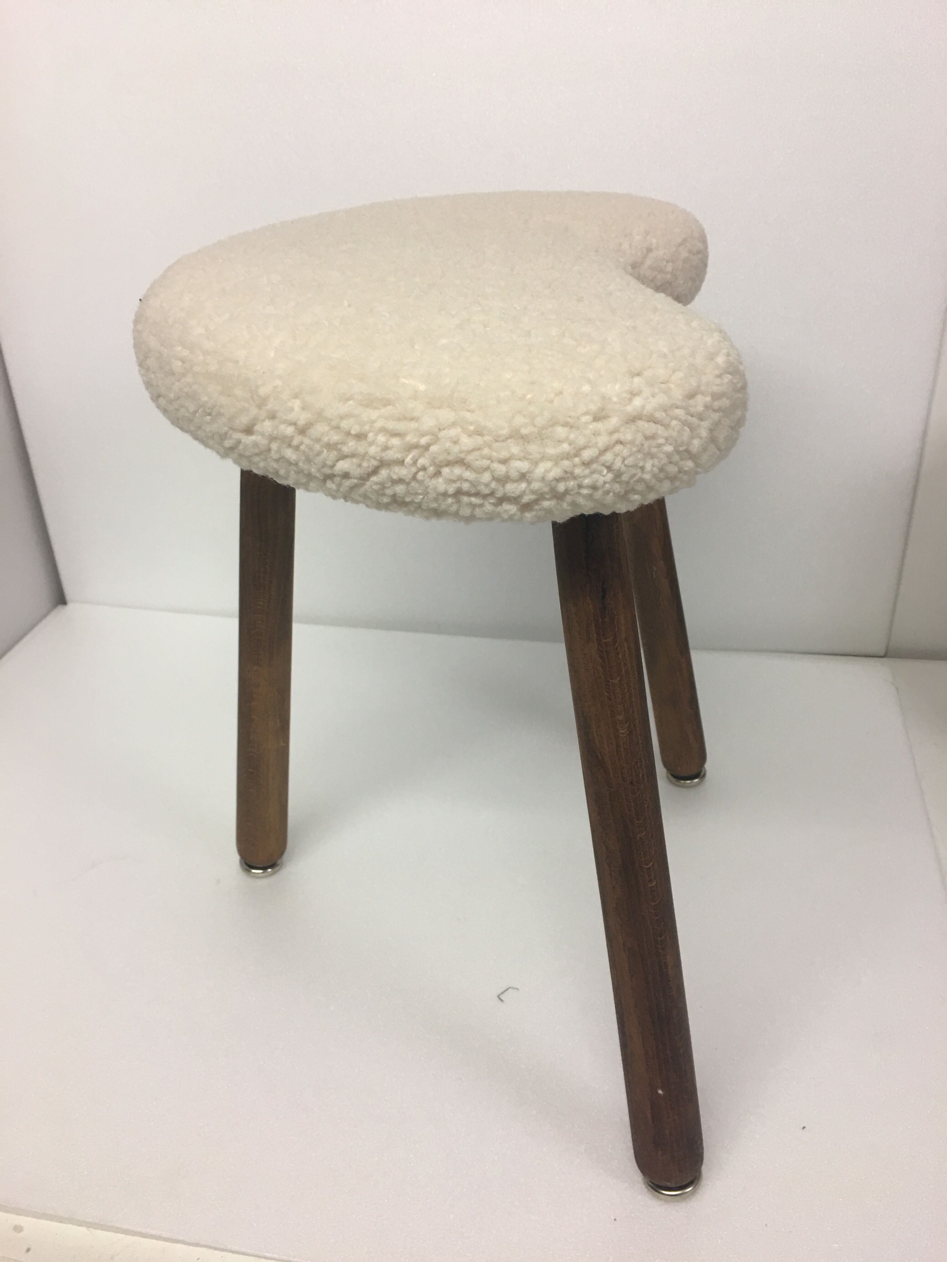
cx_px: 474
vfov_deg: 61.7
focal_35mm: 29
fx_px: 1058
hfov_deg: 48.2
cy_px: 631
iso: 32
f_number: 2.2
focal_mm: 4.15
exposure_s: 1/17
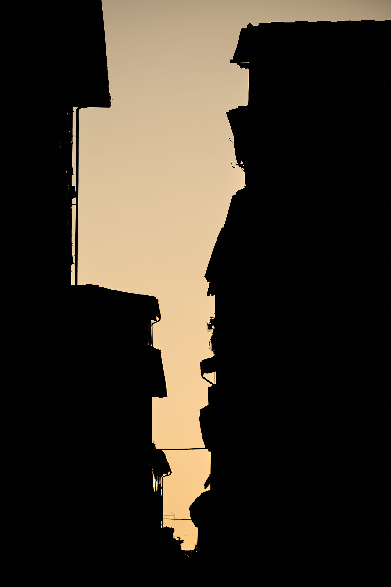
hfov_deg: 7.9
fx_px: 2835
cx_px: 196
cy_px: 294
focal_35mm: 174
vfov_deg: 11.8
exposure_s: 1/2000
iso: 400
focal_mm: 115.9
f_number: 4.2
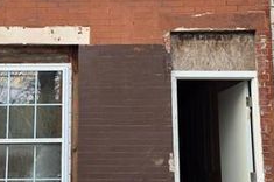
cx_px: 90
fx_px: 517
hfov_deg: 29.5
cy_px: 79
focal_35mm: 68
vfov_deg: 19.9
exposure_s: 1/1650
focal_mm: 6.25
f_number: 1.7
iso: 80
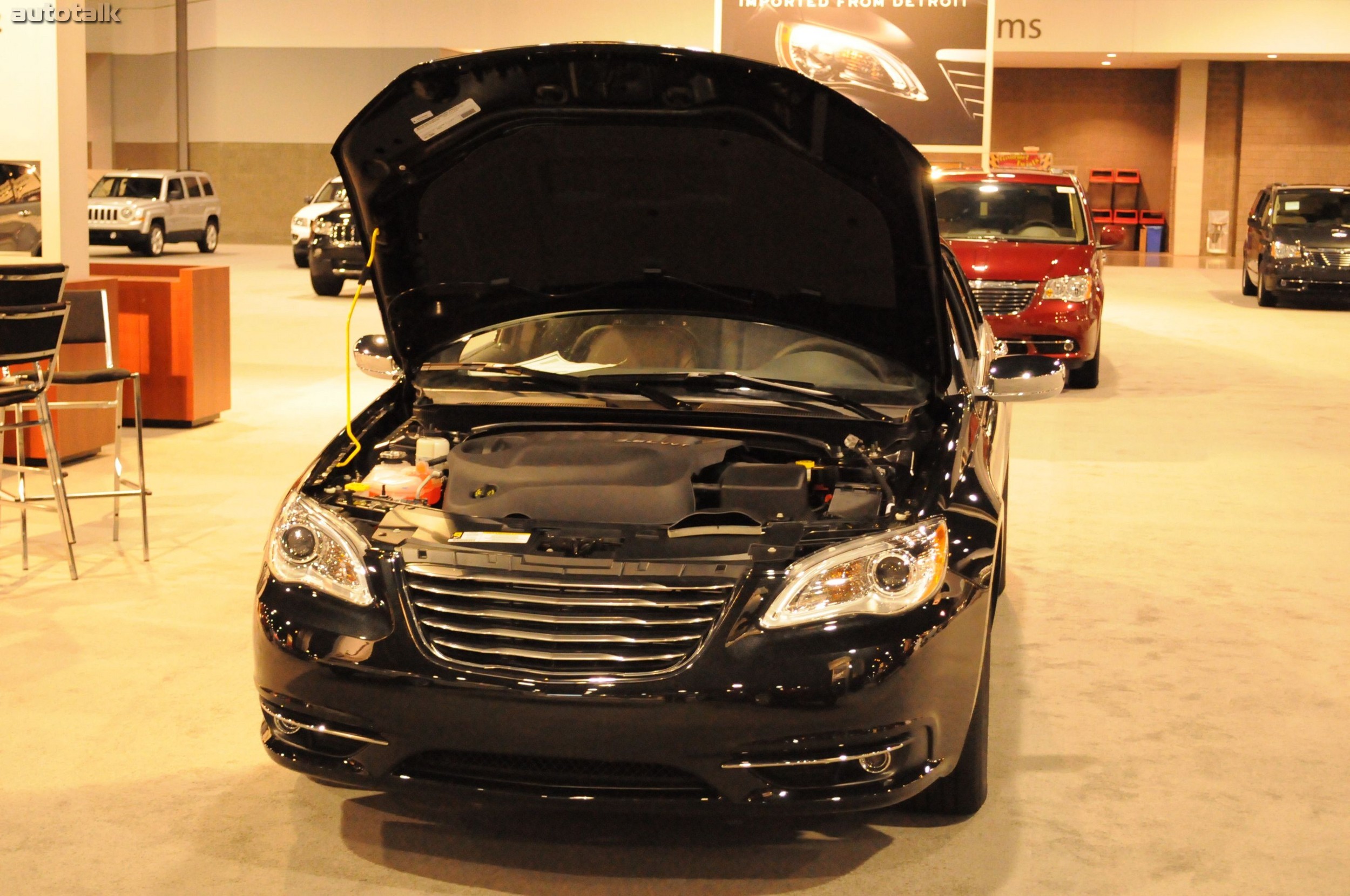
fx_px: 1967
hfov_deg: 37.9
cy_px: 448
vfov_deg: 25.7
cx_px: 675
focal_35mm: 52
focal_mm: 35
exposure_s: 1/60
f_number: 5
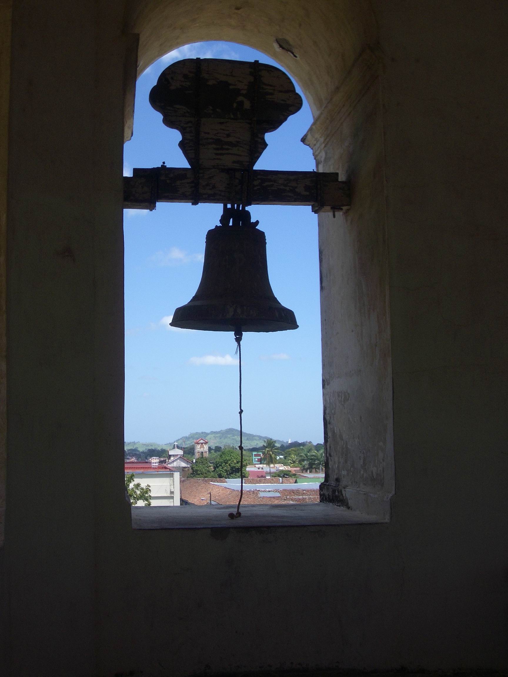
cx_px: 254
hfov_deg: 29.7
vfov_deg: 38.9
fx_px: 959
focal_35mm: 49
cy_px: 338
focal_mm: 8.2
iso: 50
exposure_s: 1/320
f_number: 5
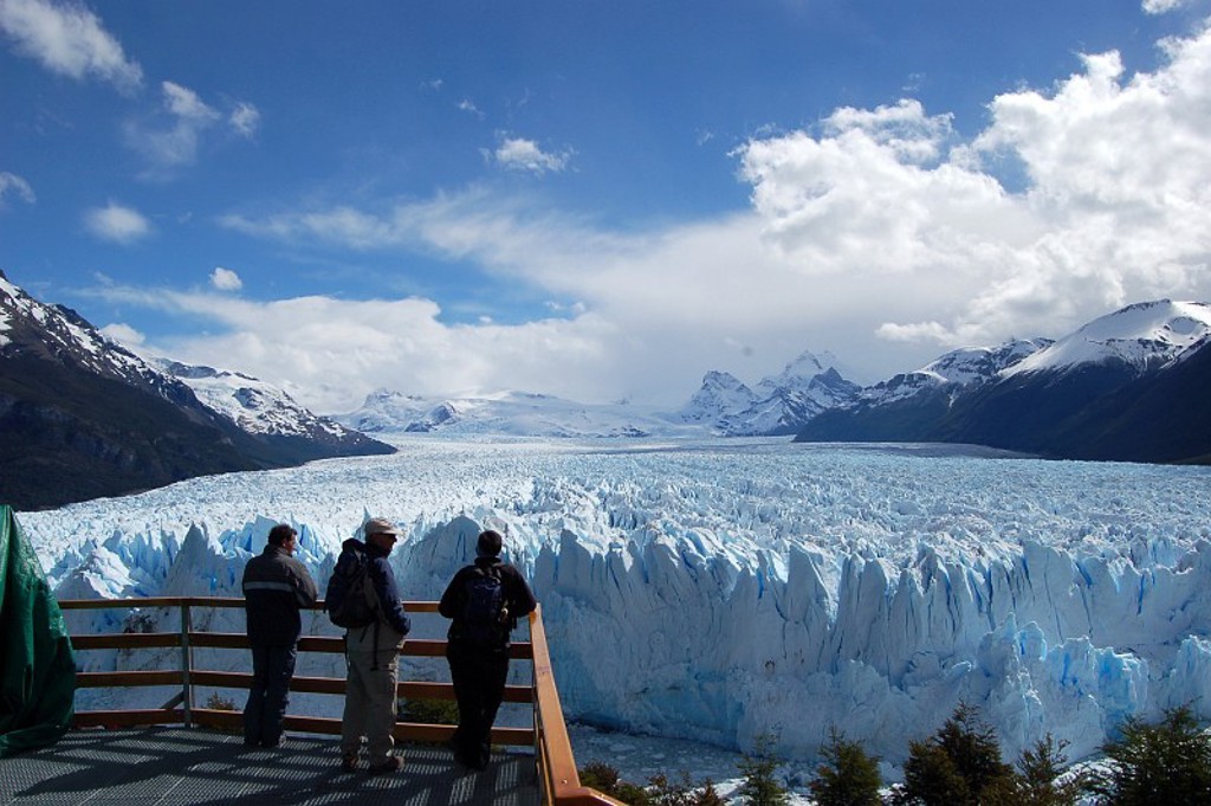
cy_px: 403
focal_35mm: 27
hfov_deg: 67.4
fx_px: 907
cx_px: 606
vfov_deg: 47.9
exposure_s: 1/640
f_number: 13
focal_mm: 18
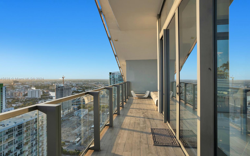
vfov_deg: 68.0
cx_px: 122
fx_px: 116
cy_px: 79
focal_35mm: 17
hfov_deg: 94.3
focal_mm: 16
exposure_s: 1/125
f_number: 5.6
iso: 100
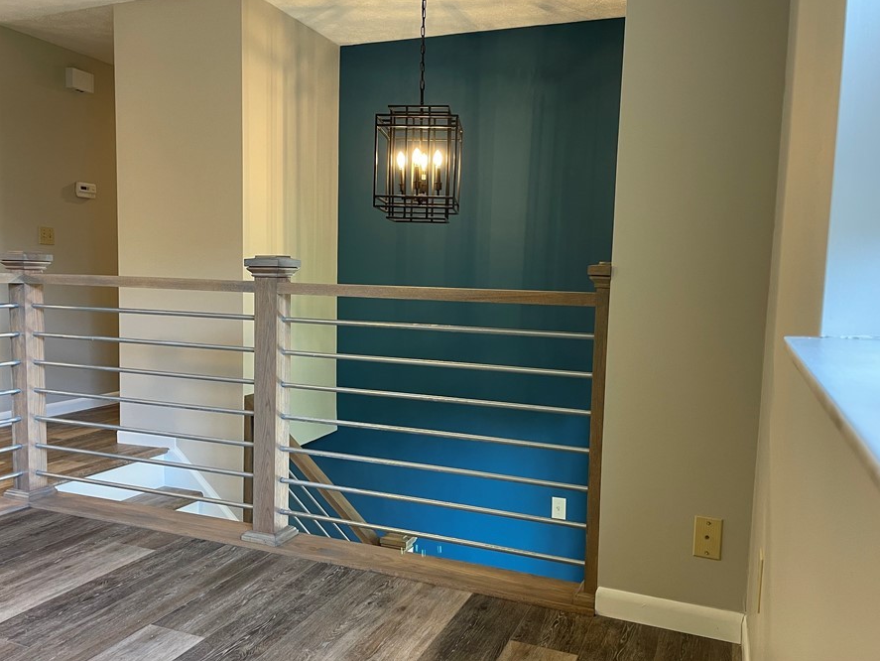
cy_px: 355
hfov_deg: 59.9
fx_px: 763
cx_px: 412
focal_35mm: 30
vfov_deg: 46.8
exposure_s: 1/60
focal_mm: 4.2
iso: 125
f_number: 1.6
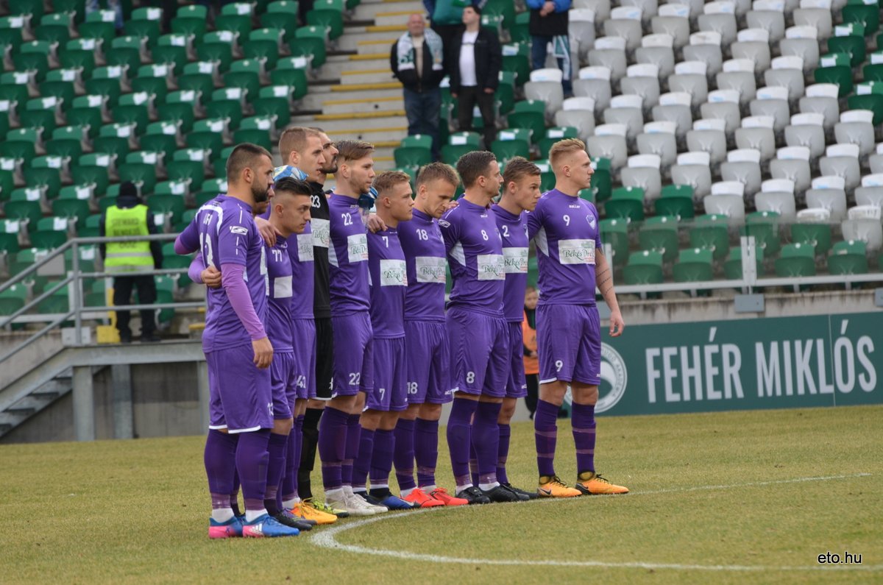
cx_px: 442
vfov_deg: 4.3
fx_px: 7711
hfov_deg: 6.6
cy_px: 292
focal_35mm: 315
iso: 400
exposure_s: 1/125
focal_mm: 210
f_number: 5.3
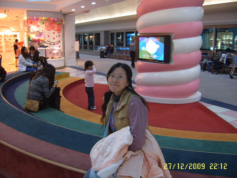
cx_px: 118
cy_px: 89
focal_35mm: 35
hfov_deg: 52.6
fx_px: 240
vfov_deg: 40.7
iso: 100
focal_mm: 5.8
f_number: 2.8
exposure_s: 1/20
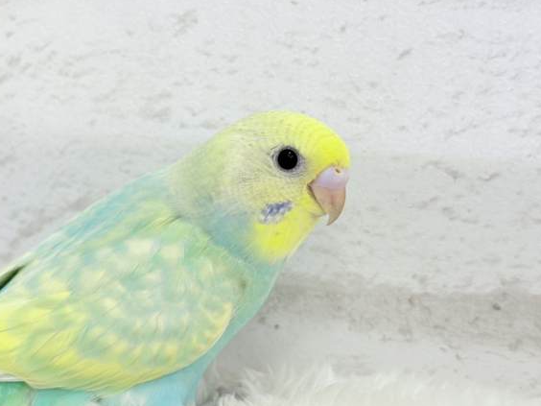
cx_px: 238
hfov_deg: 32.7
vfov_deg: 24.8
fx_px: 922
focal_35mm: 59
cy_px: 195
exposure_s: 1/50
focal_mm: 5.96
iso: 32
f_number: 1.6
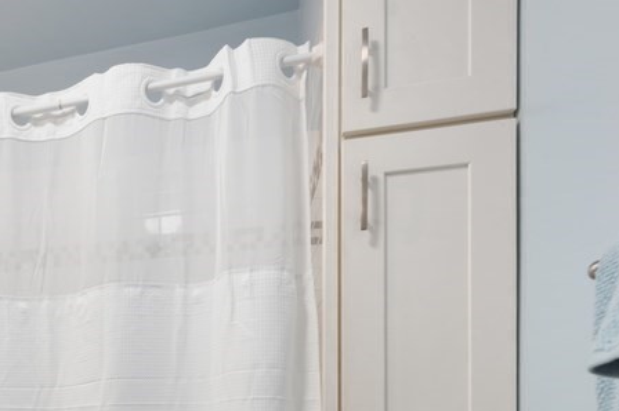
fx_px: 550
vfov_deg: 36.3
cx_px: 87
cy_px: 424
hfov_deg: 53.1
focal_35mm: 32
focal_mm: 14
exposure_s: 1/2.5
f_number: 8
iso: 100
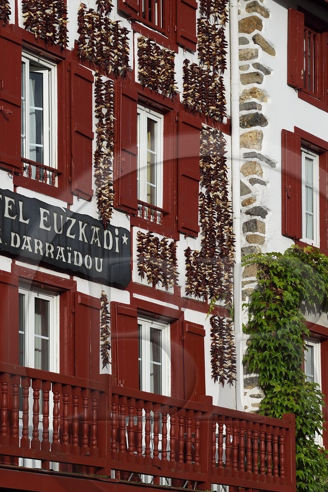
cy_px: 340
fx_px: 2065
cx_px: 206
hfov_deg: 9.1
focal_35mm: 151
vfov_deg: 13.6
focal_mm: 70
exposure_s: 1/250
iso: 200
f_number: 9
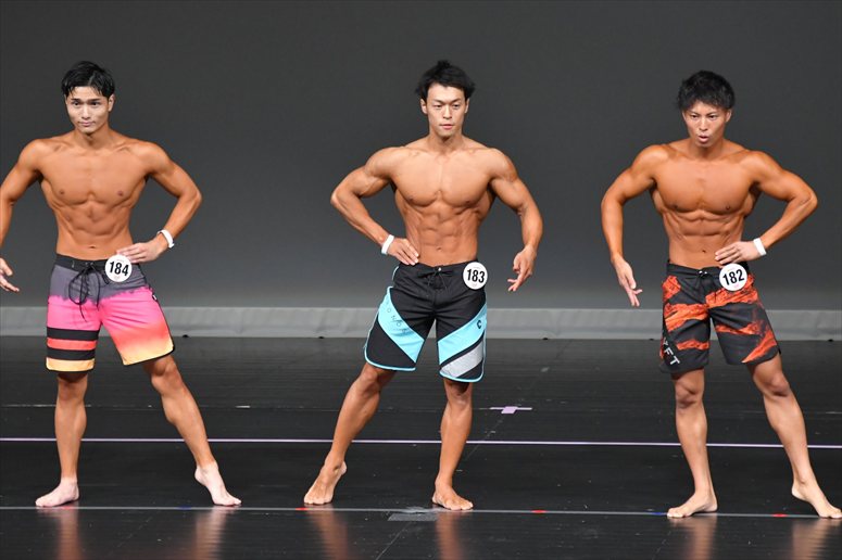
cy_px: 280
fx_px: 7364
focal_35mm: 315
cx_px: 421
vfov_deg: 4.4
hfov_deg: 6.5
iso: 4000
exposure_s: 1/400
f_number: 5.6
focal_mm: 210
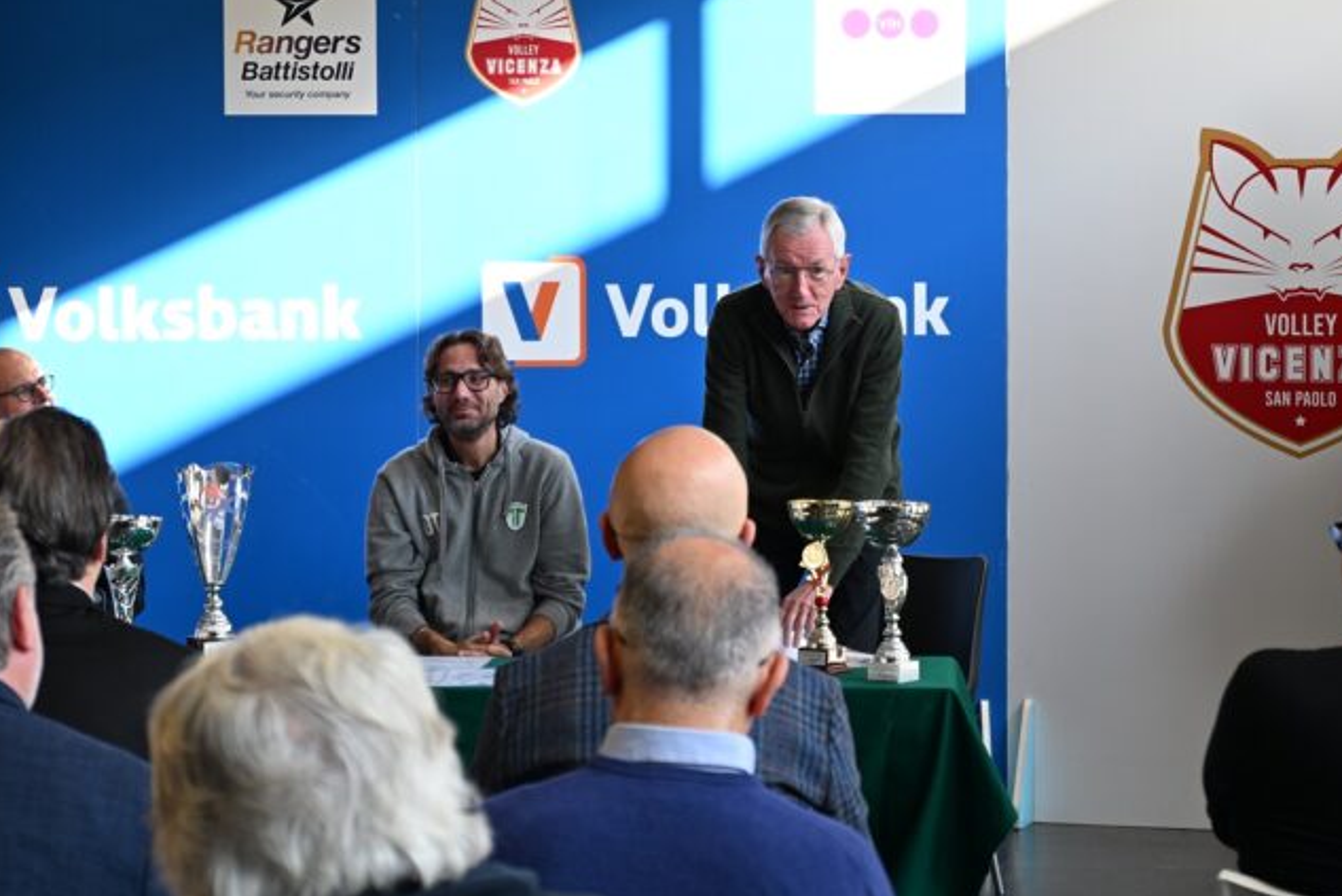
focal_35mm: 114
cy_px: 411
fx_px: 4234
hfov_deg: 18.0
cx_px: 686
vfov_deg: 12.1
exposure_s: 1/125
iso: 500
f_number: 5.3
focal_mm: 69
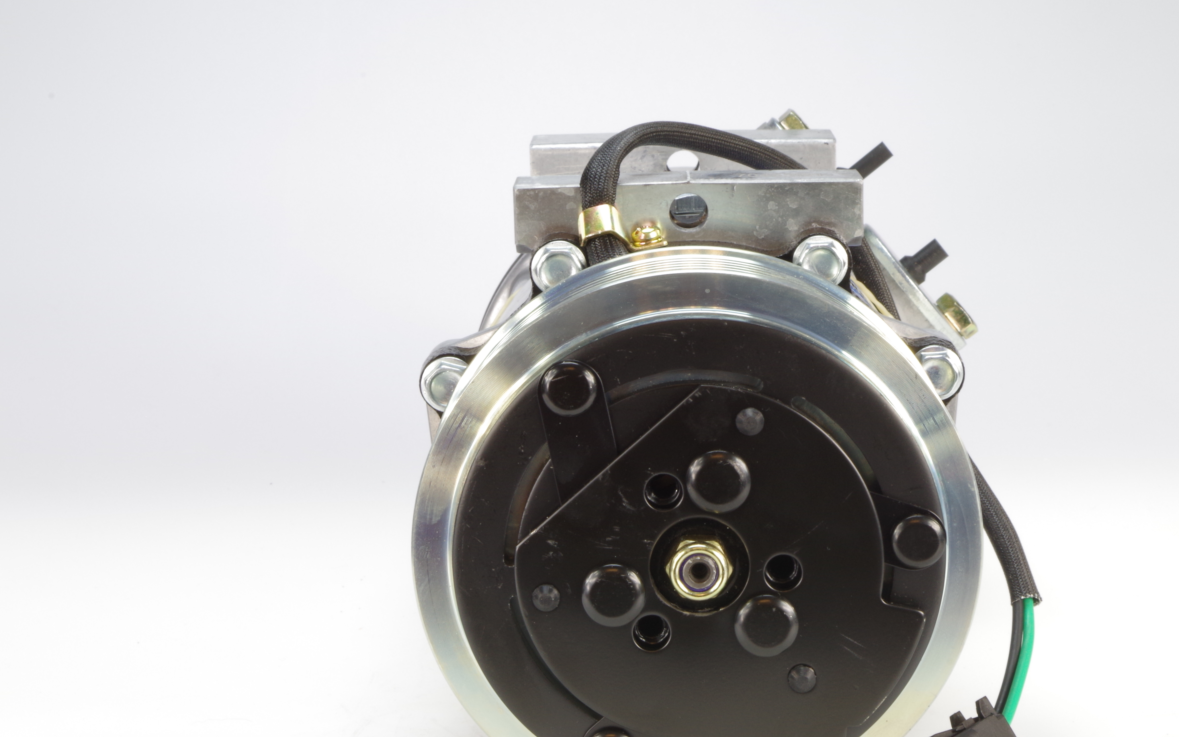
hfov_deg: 26.4
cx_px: 692
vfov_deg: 16.7
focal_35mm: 78
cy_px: 443
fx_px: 2506
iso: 200
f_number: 20
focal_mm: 42.5
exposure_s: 1/1.79
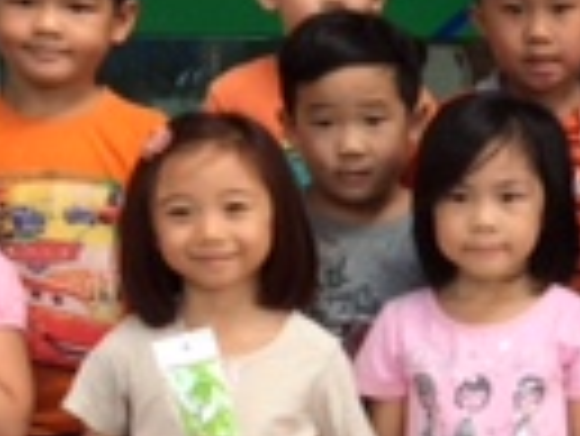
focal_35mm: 144
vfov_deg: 10.3
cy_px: 333
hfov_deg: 12.5
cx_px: 1030
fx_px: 2415
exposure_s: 1/387
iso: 32
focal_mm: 4.15
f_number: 2.2
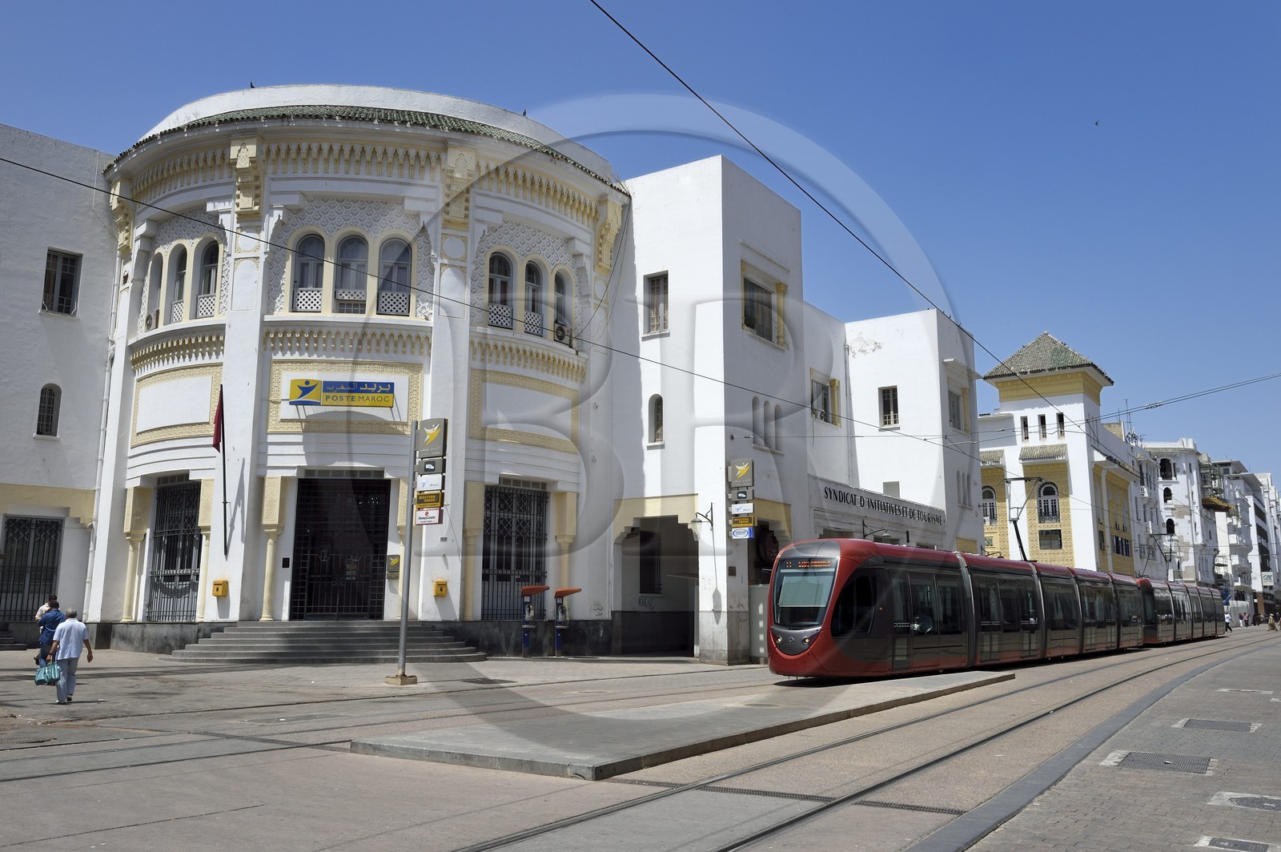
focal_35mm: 29
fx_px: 1031
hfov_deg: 63.7
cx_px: 640
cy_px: 426
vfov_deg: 44.9
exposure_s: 1/250
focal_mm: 29
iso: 200
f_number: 16
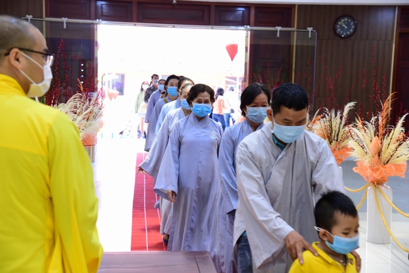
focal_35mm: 58
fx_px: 659
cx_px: 204
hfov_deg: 34.5
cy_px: 136
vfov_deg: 23.4
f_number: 5
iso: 1000
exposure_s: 1/40
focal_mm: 58
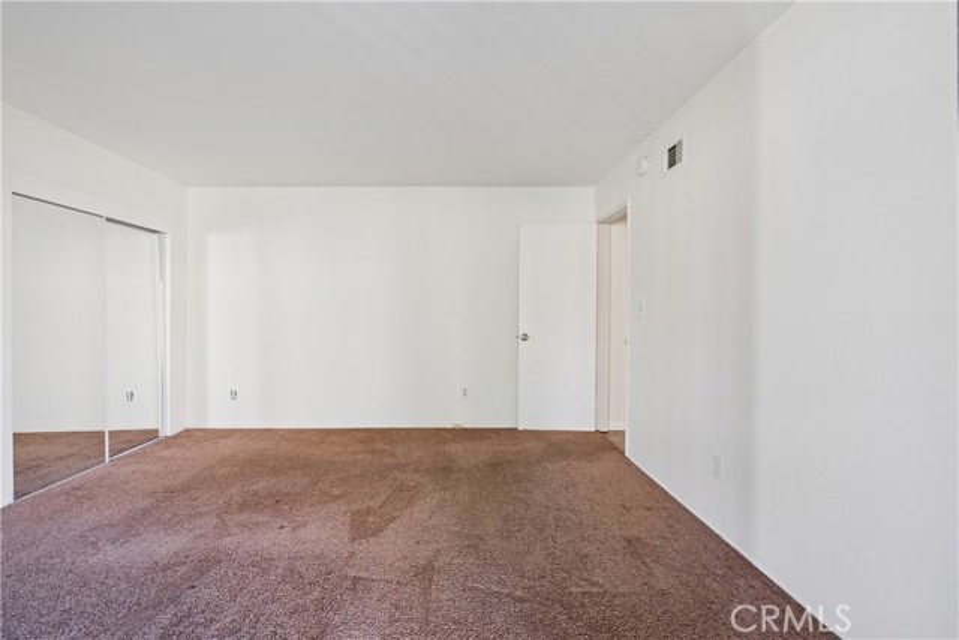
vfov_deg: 73.8
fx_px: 426
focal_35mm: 16
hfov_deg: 96.7
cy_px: 320
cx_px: 480
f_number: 8
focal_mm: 16
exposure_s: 1/30
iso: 400
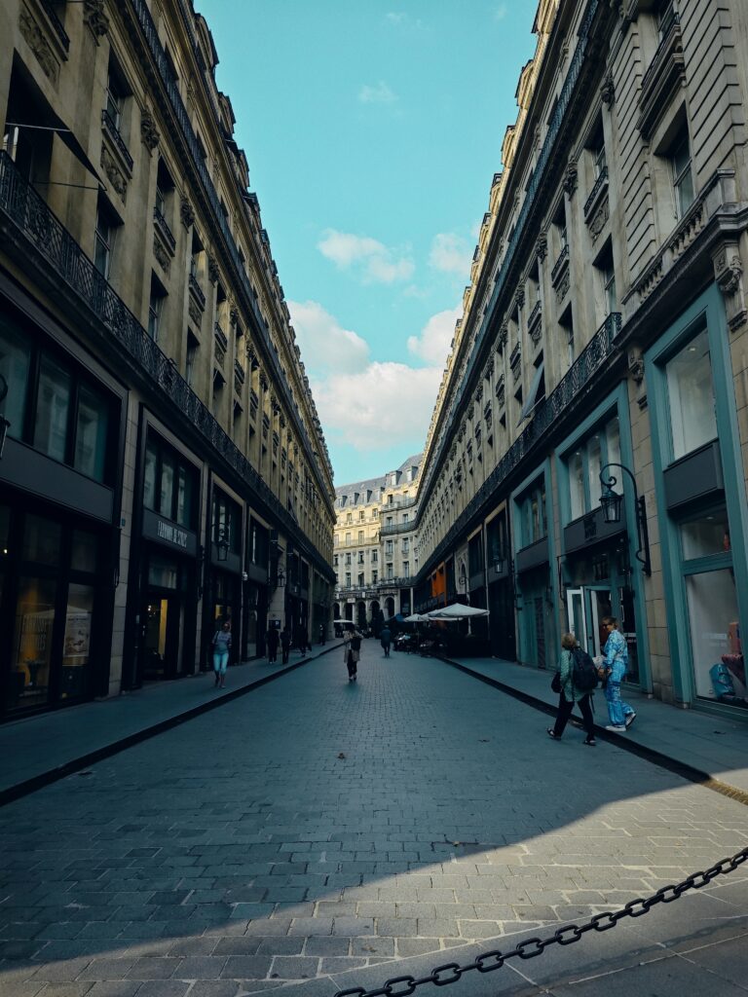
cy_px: 498
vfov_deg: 73.9
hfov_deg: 58.9
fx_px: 663
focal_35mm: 23
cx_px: 374
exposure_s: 1/1340
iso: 50
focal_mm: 8.72
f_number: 2
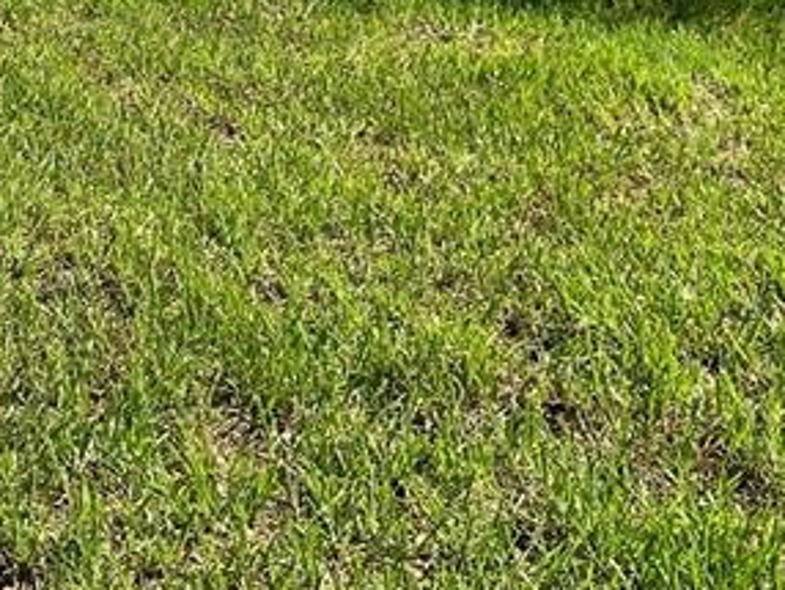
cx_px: -173
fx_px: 2111
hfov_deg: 19.7
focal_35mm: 93
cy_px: -324
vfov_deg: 14.7
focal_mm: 5.7
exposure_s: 1/6211
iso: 50
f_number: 1.5
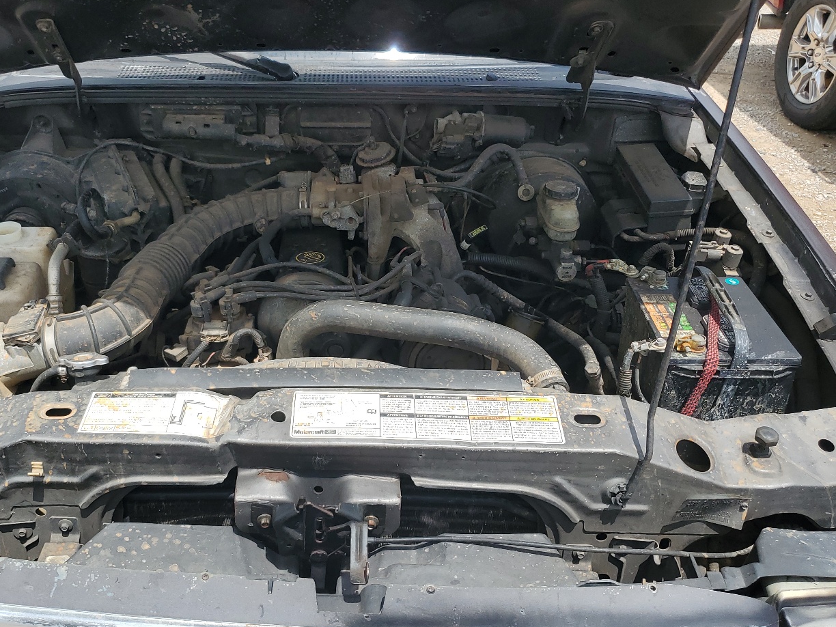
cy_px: 330
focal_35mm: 34
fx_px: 821
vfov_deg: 41.8
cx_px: 344
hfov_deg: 53.7
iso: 50
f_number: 1.5
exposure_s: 1/2500
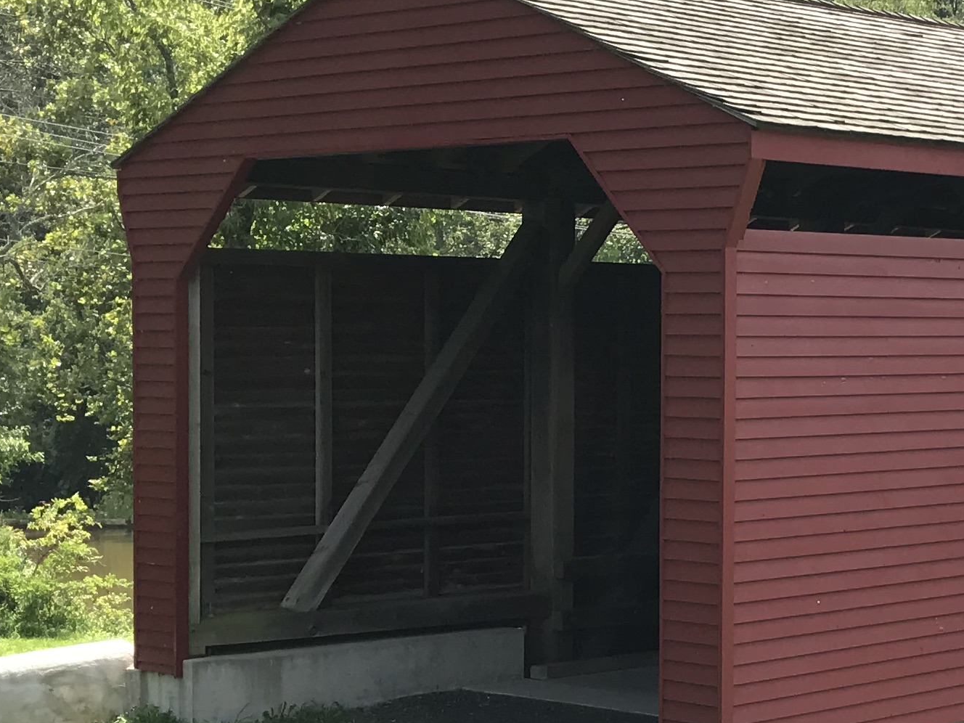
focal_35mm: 85
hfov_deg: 21.9
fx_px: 2367
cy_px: 538
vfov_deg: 17.3
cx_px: 1024
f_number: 1.8
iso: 20
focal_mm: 3.99
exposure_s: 1/731
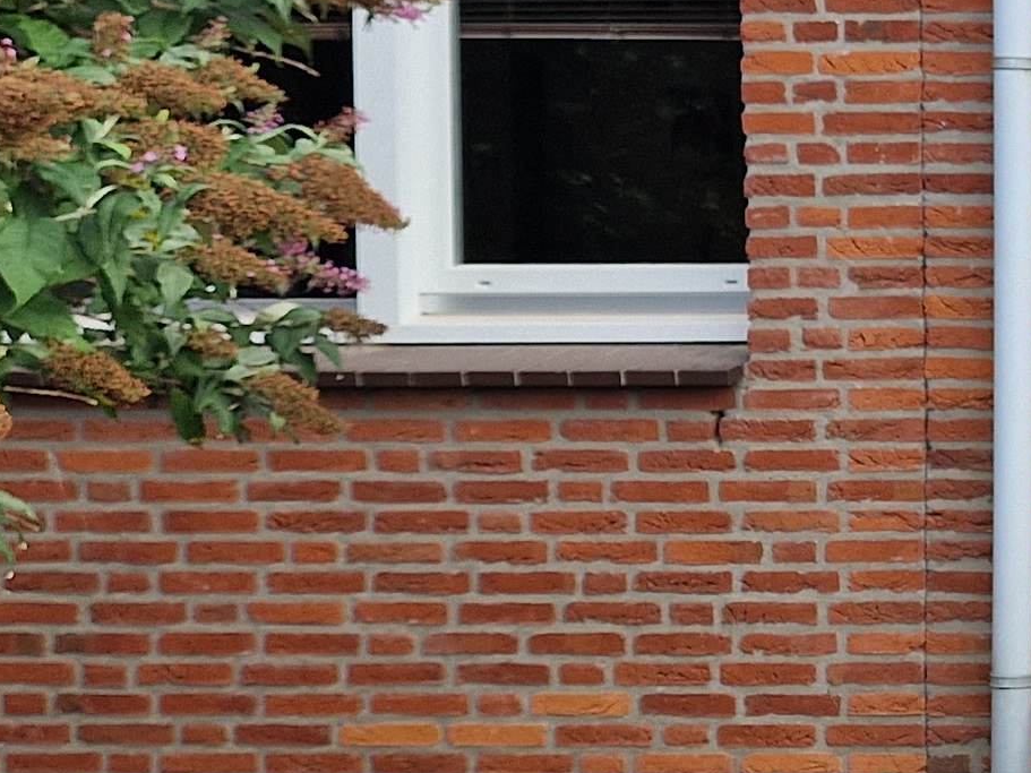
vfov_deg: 14.6
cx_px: 2004
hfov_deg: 15.7
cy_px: 256
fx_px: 3008
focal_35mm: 101
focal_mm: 5.4
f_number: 1.8
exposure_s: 1/180
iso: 50
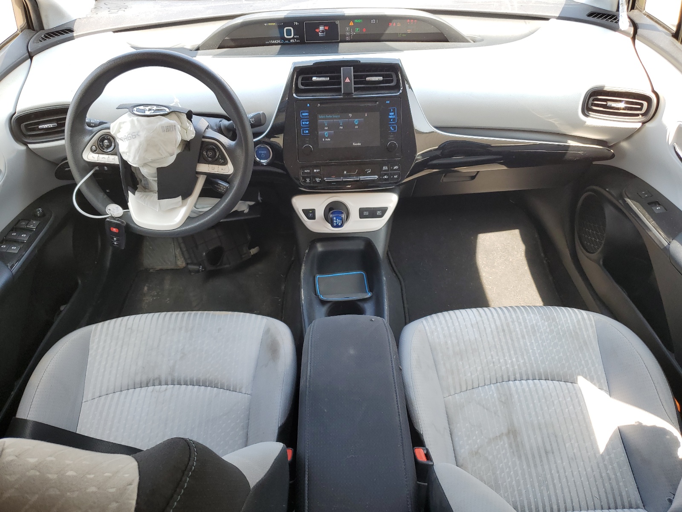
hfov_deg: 67.3
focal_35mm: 26
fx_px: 512
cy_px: 256
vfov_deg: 53.1
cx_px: 341
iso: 50
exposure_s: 1/125
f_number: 1.5
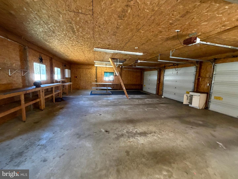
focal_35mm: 14
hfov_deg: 102.1
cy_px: 90
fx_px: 96
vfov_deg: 85.7
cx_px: 119
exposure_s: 1/60
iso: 500
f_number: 2.2
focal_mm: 2.22
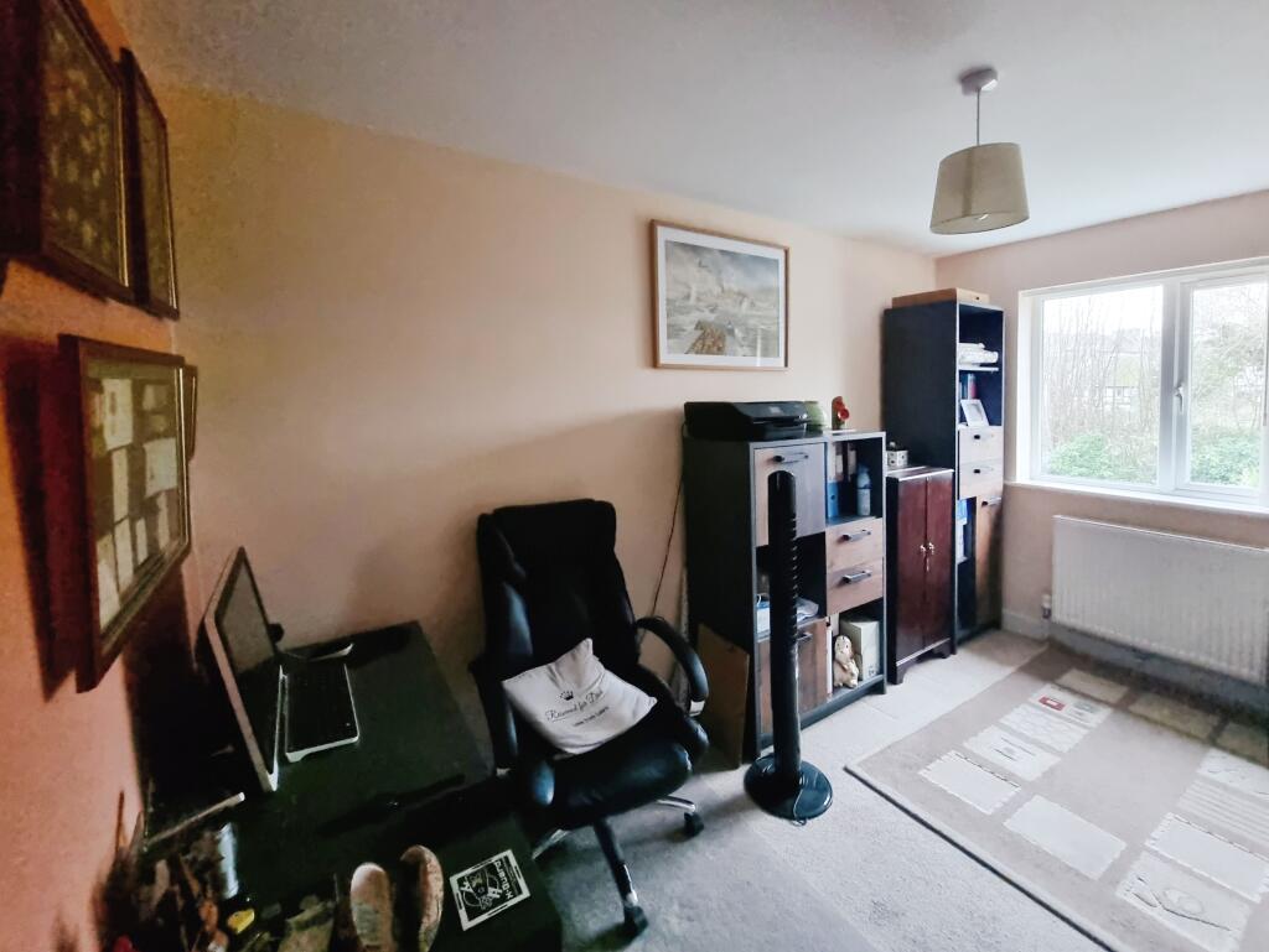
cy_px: 476
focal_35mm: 13
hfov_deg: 106.2
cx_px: 634
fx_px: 477
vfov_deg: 90.0
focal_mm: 2.2
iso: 1600
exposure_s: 1/25
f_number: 2.2
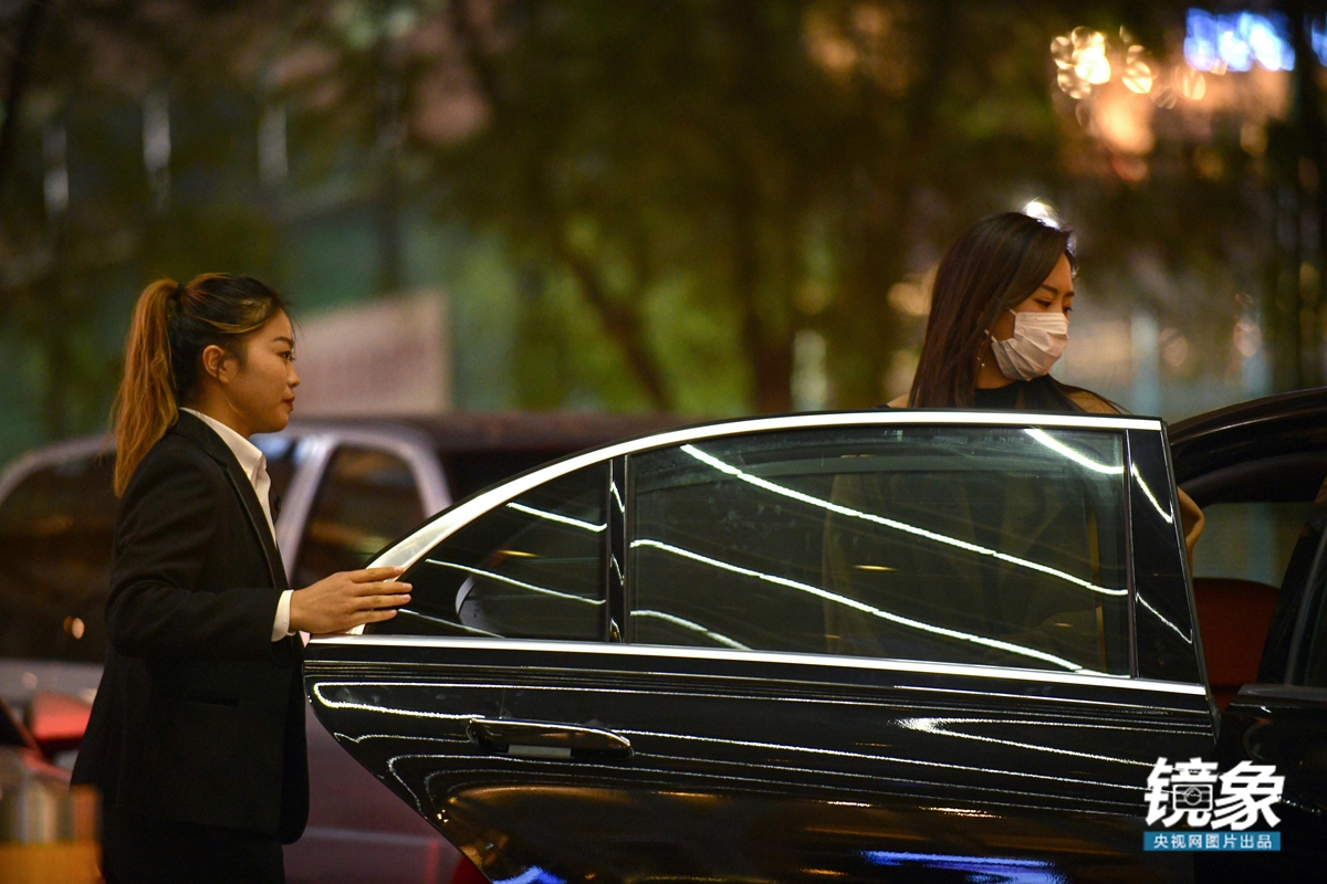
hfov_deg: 10.8
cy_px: 442
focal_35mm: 190
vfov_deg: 7.2
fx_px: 7003
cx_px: 664
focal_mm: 190
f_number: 2.8
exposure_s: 1/160
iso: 1600
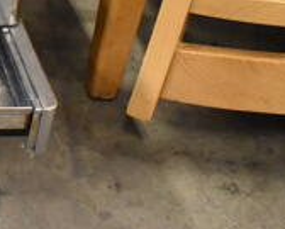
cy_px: -90
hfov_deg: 17.6
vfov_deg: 15.7
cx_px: -193
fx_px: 777
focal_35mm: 92
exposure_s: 1/125
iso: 7200
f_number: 3.5
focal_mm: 18
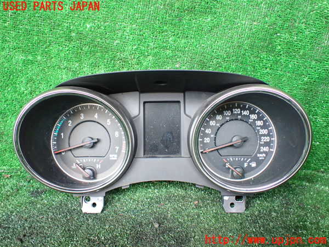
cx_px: 164
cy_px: 124
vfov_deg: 46.8
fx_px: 285
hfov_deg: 60.0
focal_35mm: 30
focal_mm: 5.4
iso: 800
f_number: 2.3
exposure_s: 1/125
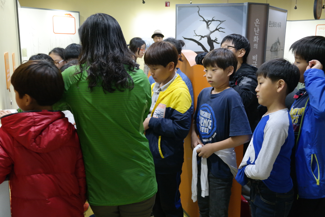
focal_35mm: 36
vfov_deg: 36.9
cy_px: 108
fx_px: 325
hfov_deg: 53.1
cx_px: 162
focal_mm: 24
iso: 800
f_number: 3.5
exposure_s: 1/50
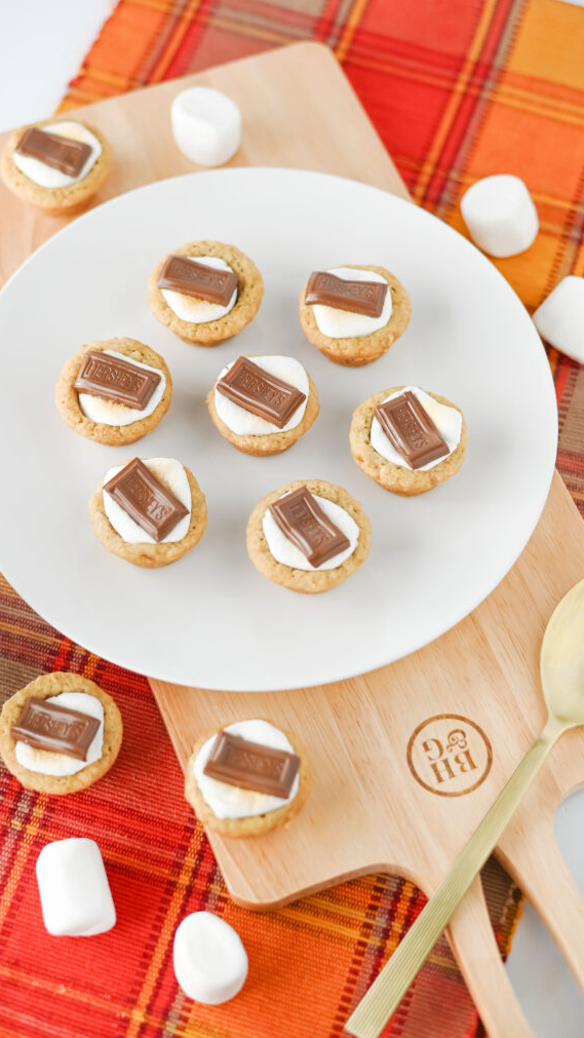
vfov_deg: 39.2
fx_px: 1458
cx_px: 262
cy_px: 513
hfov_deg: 22.6
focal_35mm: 53
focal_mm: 50
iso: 220
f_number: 3.2
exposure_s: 1/200
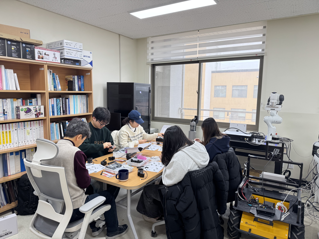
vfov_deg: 56.8
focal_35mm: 24
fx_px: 221
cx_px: 160
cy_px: 120
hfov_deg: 71.6
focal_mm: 6.76
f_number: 1.78
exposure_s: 1/121
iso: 100
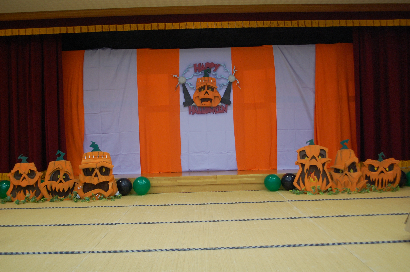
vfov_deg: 36.8
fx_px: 410
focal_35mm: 36
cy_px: 136
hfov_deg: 53.2
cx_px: 205
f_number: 4.2
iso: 800
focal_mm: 24
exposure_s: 1/30
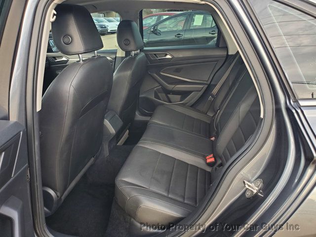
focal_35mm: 26
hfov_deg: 67.3
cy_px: 118
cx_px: 158
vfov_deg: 53.1
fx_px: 237
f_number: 2.4
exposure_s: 1/120
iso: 125
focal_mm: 4.3
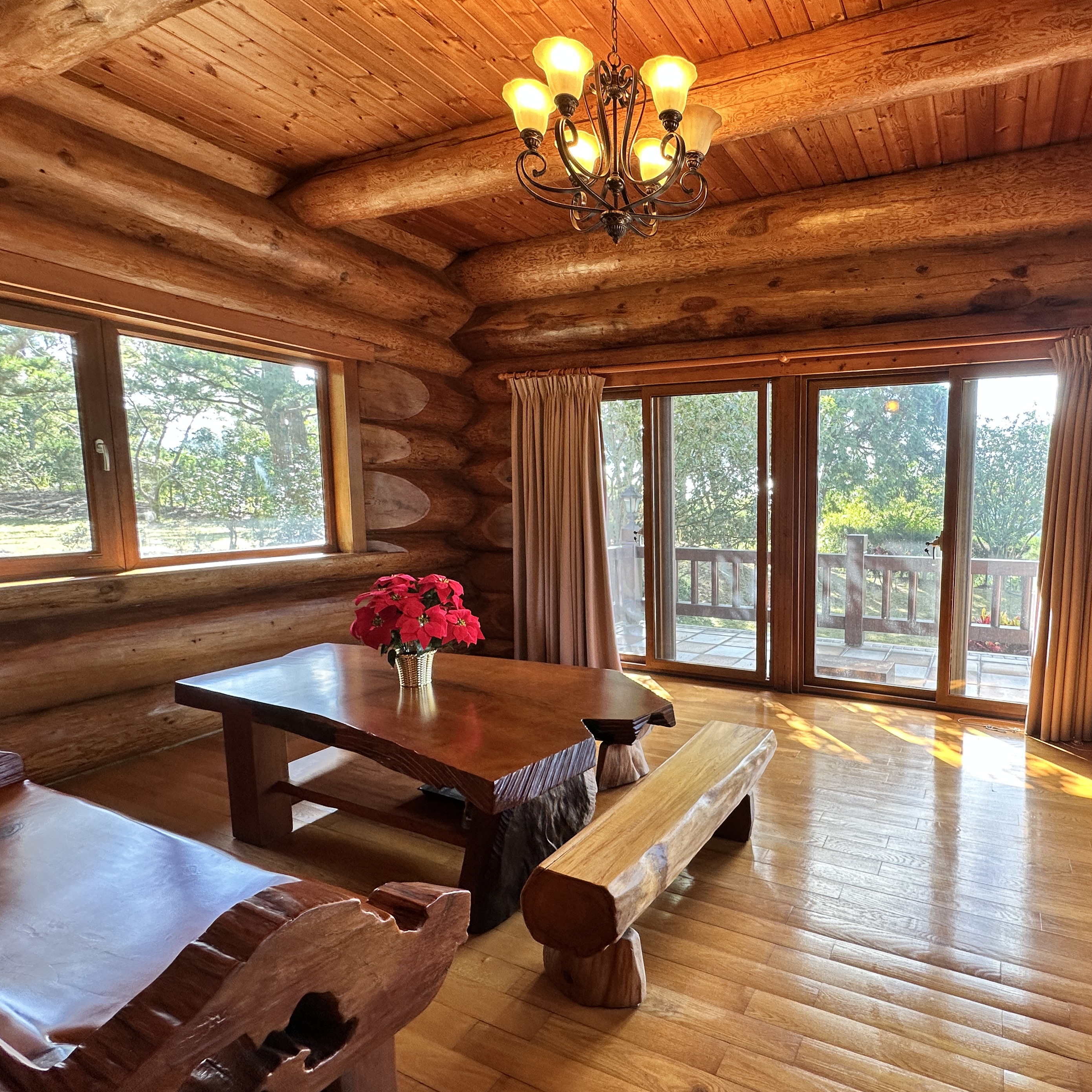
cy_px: 561
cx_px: 724
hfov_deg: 78.2
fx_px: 642
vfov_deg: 80.7
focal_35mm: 18
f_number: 2.2
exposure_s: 1/99
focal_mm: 2.22
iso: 80
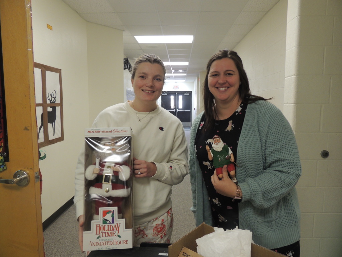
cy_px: 128
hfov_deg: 71.6
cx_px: 171
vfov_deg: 56.8
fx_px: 237
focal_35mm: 24
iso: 250
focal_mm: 4.3
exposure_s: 1/30
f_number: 3
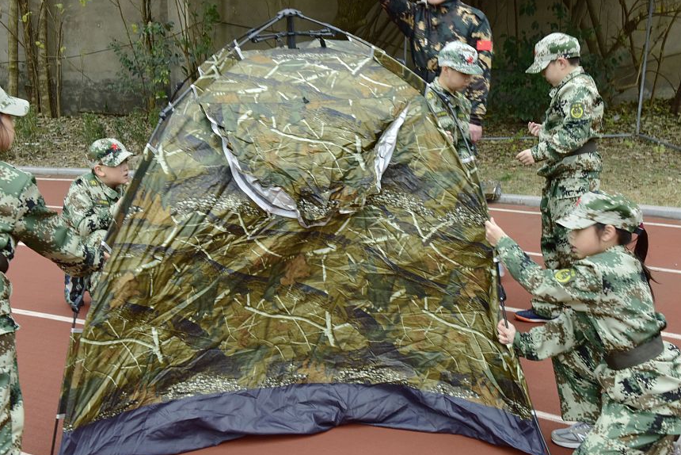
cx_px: 304
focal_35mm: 53
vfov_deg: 25.5
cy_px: 219
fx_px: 1003
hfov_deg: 37.5
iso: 800
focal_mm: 38
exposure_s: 1/100
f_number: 13
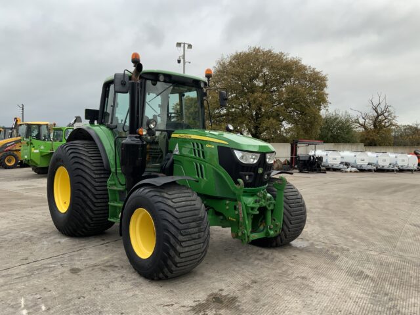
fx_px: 352
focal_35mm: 29
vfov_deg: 48.2
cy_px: 158
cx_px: 210
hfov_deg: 61.7
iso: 16
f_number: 1.8
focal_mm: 3
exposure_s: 1/231
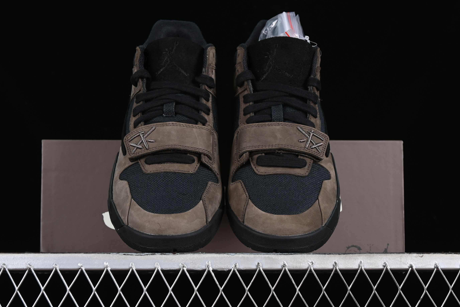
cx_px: 227
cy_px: 155
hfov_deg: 26.6
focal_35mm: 76
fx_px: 971
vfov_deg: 18.0
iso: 160
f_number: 6.3
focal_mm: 50
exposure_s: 1/60
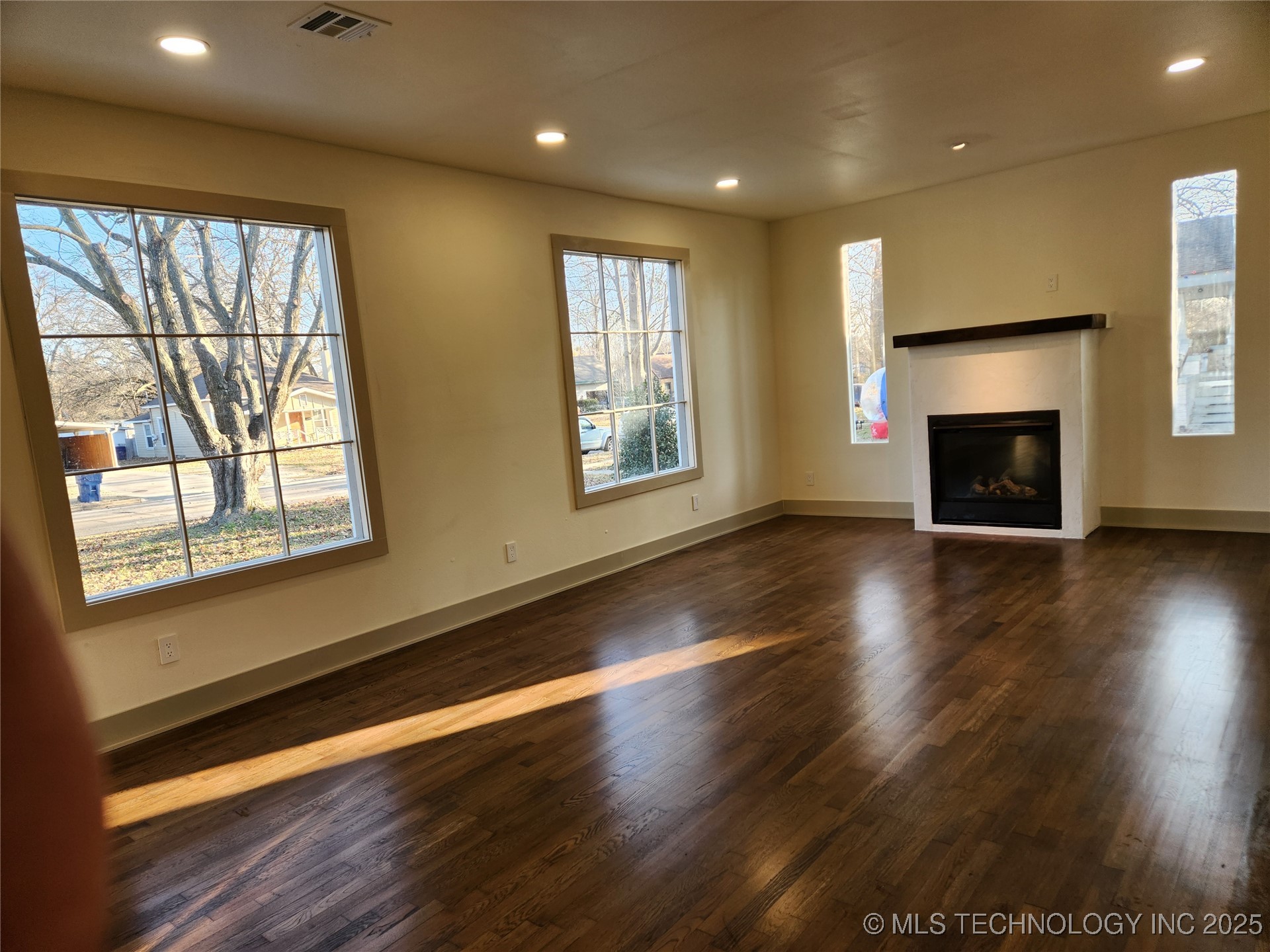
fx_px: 844
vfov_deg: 58.9
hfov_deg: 73.9
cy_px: 476
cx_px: 635
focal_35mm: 23
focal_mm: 5.4
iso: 64
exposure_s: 1/180
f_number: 1.8
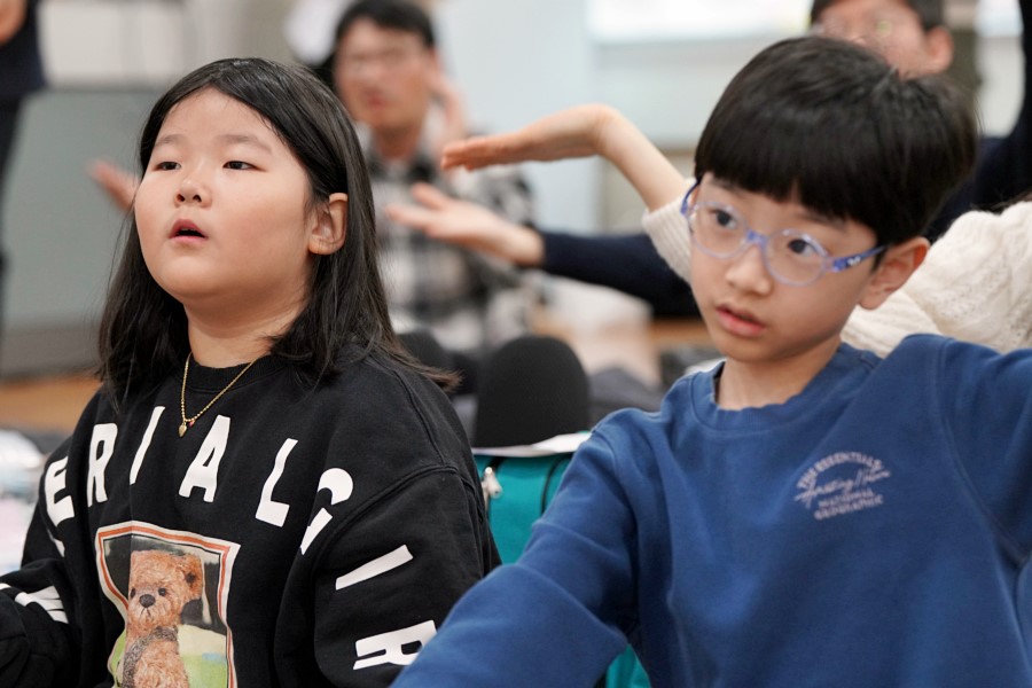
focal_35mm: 110
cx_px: 516
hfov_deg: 18.6
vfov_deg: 12.5
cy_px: 344
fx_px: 3153
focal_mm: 110
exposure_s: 1/160
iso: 2500
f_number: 4
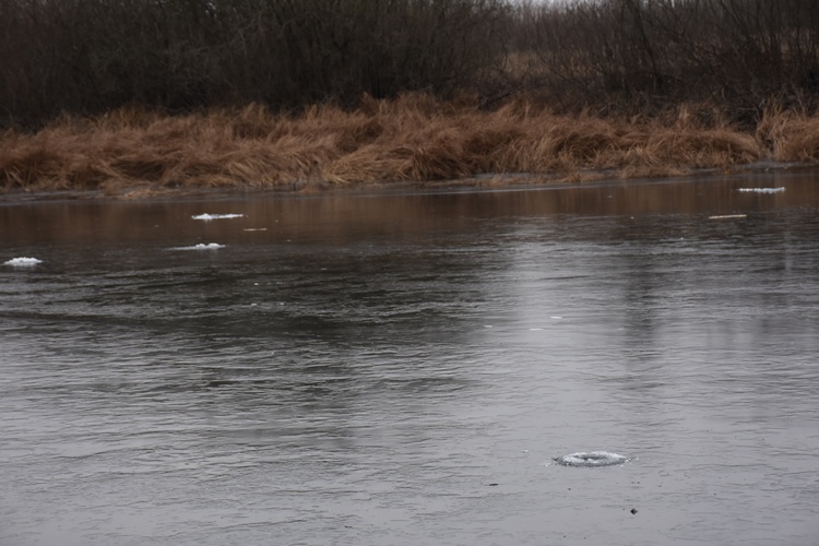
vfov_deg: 11.4
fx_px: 2730
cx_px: 410
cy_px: 273
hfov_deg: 17.1
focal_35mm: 120
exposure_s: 1/500
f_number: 8
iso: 640
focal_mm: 80
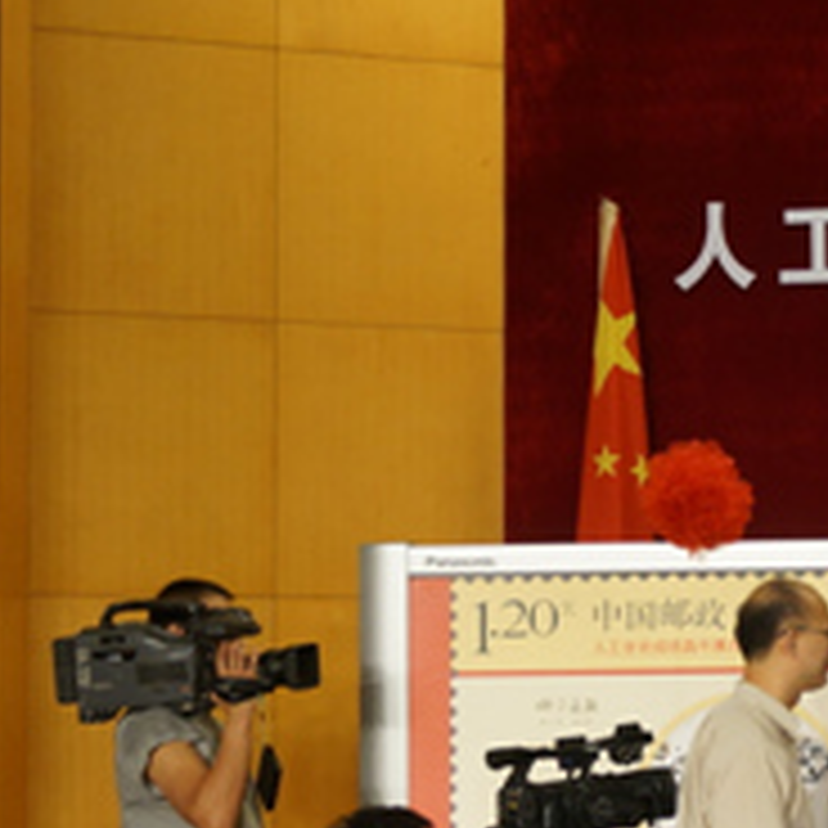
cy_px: 315
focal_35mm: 168
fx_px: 4548
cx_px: 1188
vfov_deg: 10.4
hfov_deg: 10.1
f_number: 4.5
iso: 200
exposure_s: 1/60
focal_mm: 27
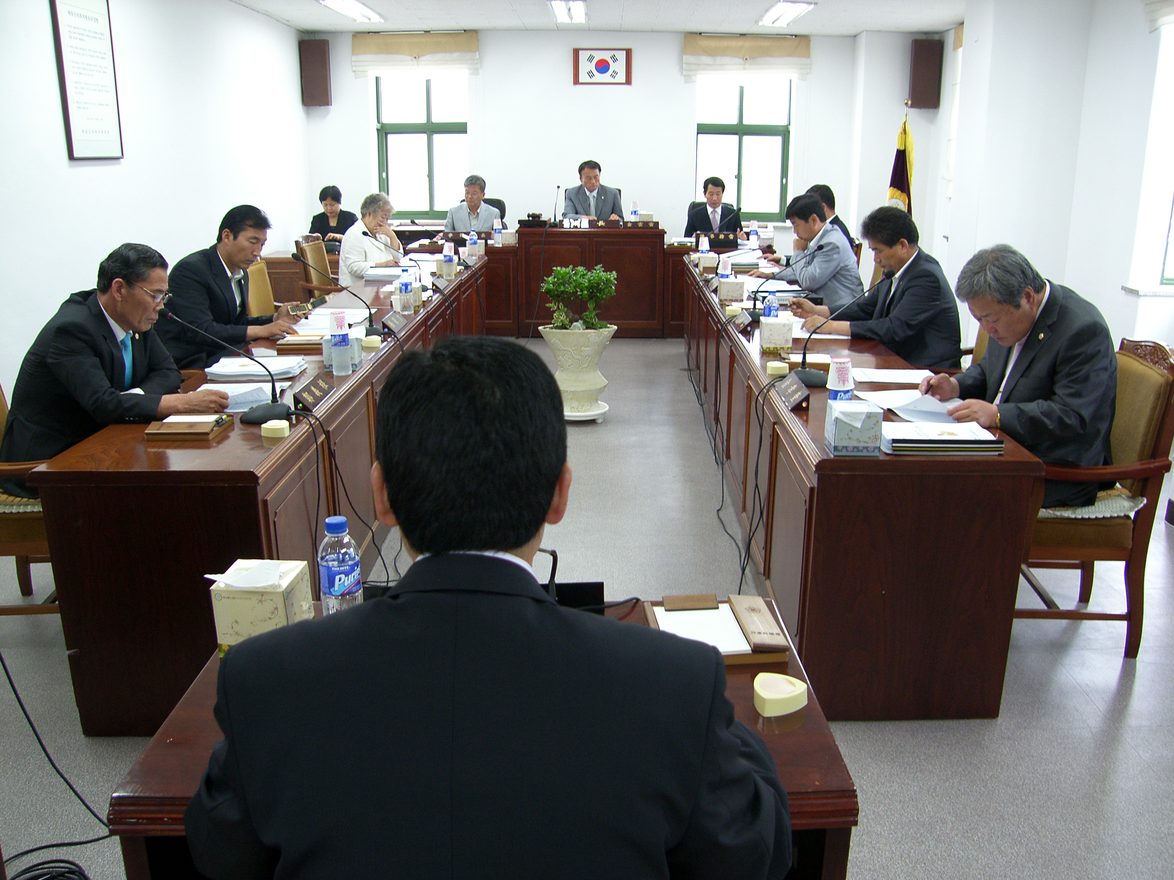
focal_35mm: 35
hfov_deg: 52.6
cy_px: 440
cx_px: 587
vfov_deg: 40.7
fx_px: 1187
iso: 100
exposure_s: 1/30
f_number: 2.2
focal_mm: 9
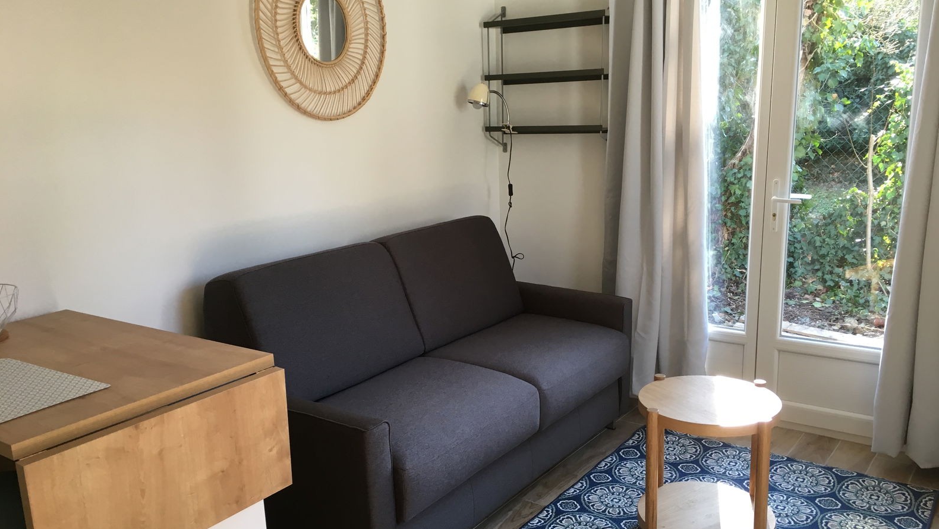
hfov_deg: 61.0
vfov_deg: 36.6
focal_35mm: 32
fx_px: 797
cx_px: 474
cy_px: 300
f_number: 2.2
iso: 32
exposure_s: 1/33
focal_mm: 4.15
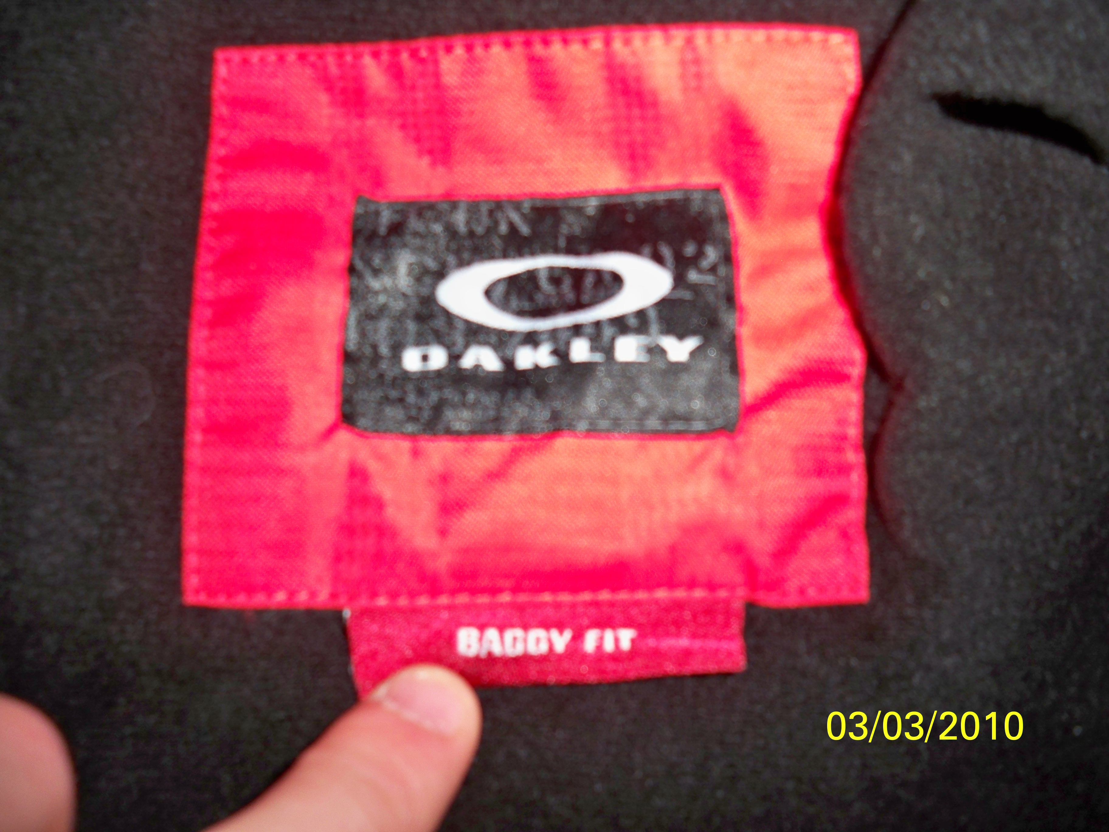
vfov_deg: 40.7
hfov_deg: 52.6
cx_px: 554
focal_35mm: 35
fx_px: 1121
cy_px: 416
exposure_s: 1/30
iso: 200
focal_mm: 6.3
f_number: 3.1
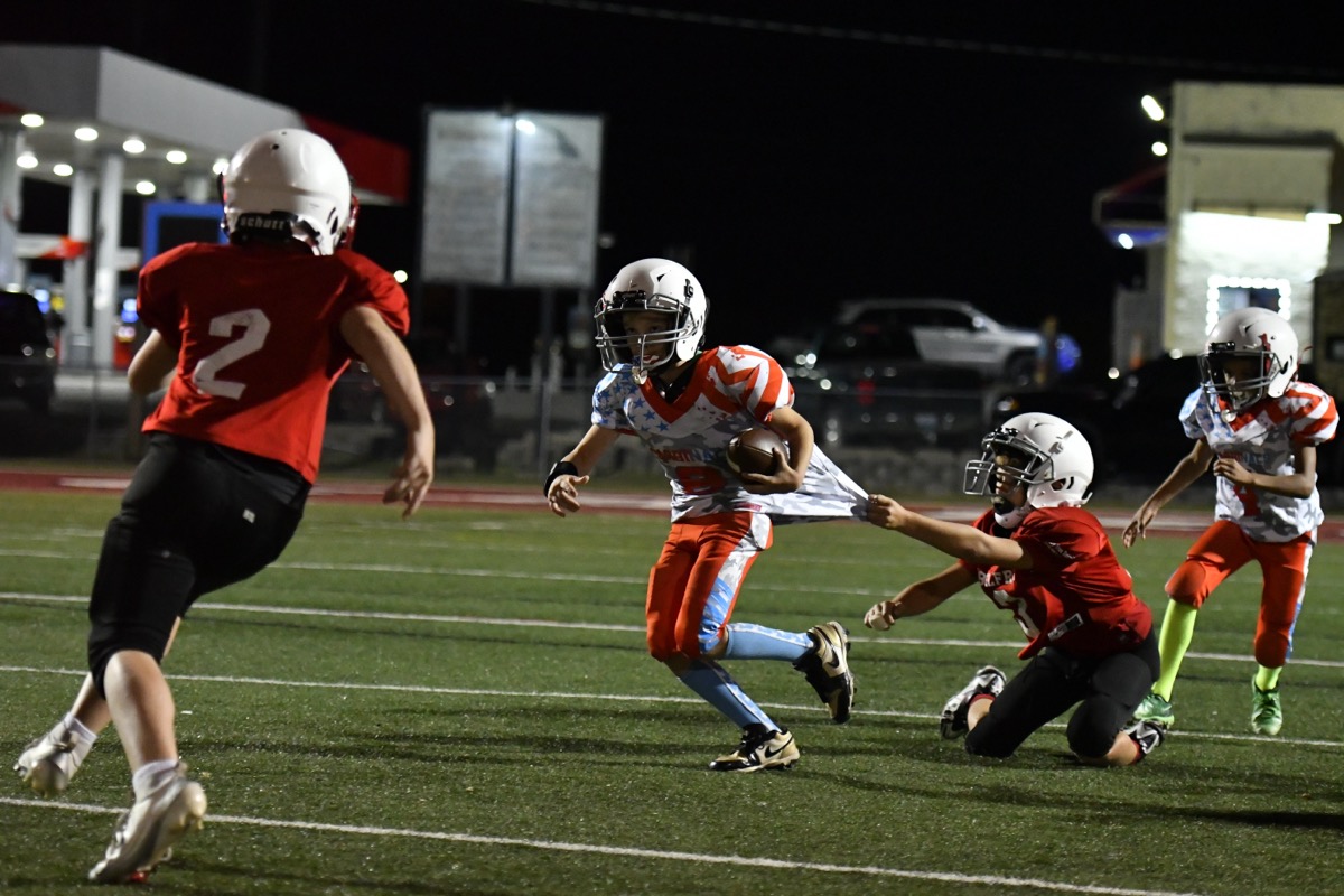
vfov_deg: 10.2
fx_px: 5040
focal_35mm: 135
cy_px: 448
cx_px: 672
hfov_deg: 15.2
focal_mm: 90
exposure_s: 1/1000
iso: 6400
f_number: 2.8
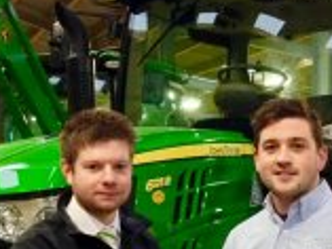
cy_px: 217
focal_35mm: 84
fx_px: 806
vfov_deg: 17.4
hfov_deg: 23.2
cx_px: 199
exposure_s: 1/15
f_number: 2.4
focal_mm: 4.12
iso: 400
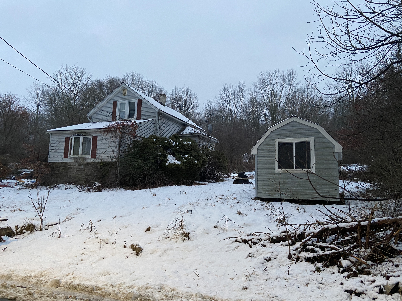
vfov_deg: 53.1
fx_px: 302
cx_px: 201
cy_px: 150
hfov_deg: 67.3
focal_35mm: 26
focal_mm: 4.25
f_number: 1.8
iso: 400
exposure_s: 1/60
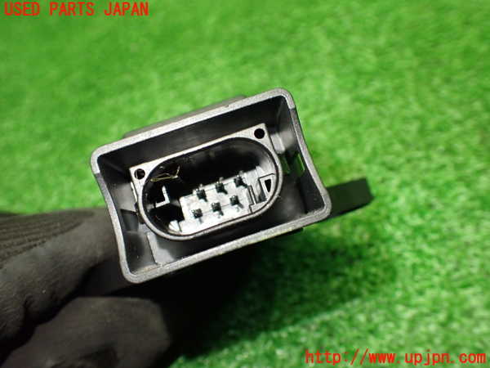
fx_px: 425
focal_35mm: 30
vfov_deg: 46.8
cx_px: 245
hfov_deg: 60.0
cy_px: 184
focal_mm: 5.4
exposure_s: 1/125
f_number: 2.3
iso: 640
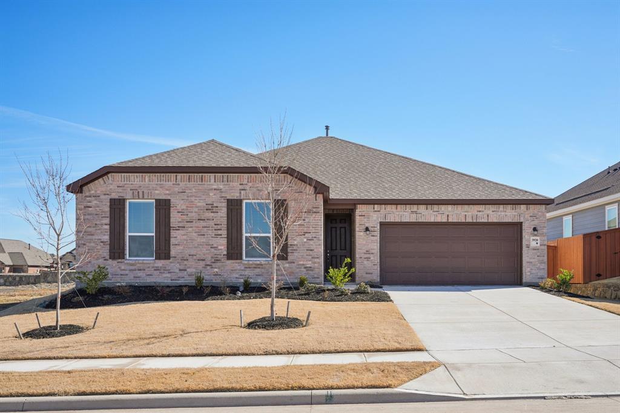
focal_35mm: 35
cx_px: 310
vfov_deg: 37.8
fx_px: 603
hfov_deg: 54.4
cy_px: 206
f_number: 8
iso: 100
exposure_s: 1/320
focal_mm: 35
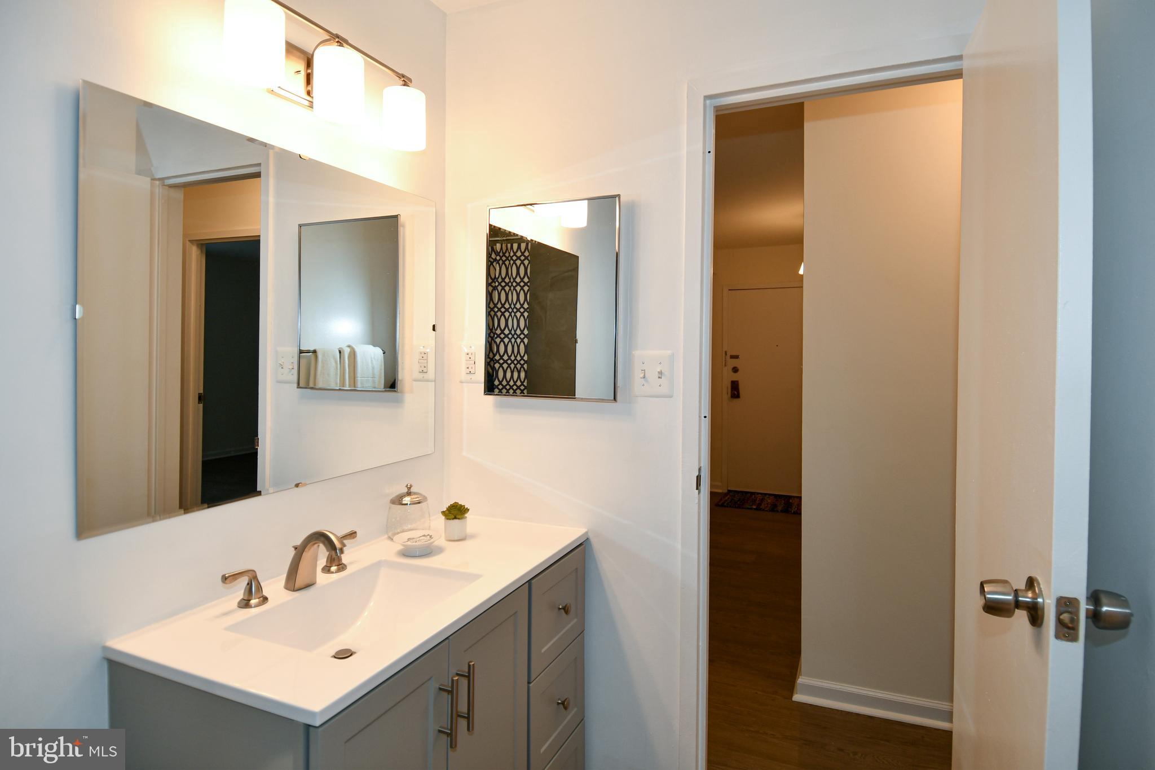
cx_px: 578
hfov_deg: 90.0
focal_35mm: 18
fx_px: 577
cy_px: 385
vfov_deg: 67.4
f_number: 4.5
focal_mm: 12
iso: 200
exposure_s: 1/80
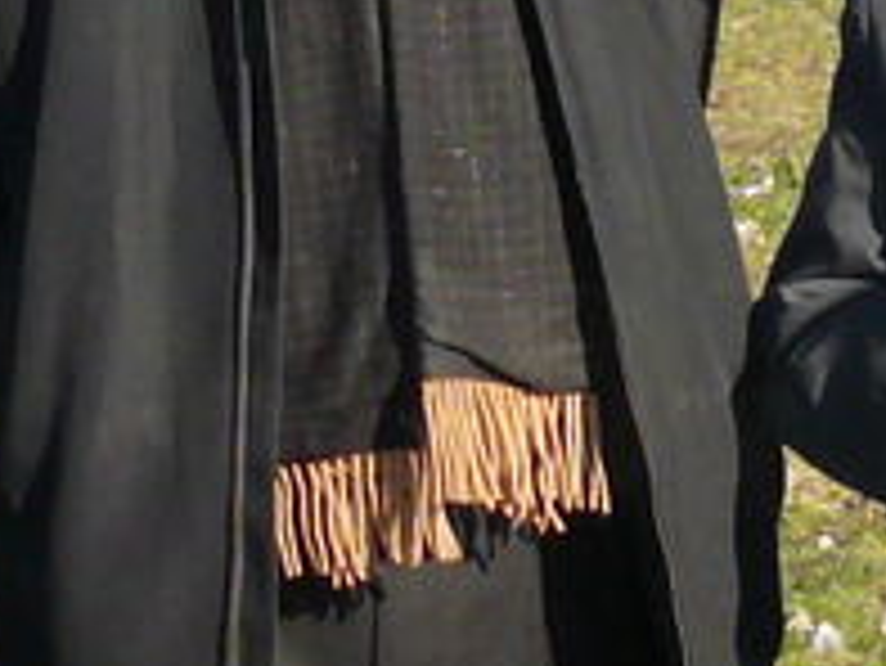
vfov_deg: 7.5
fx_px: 5097
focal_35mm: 199
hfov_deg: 9.9
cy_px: 108
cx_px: 486
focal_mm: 4.6
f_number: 2.8
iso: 100
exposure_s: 1/800
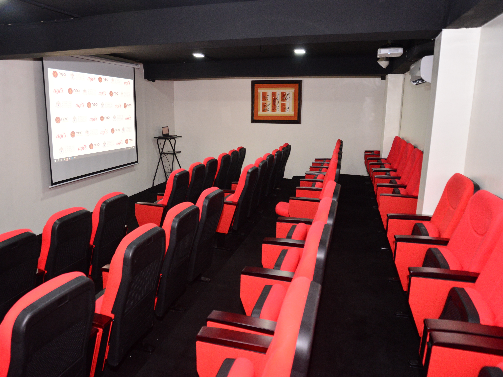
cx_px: 222
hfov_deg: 67.1
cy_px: 189
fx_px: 378
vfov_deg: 53.1
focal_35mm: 26
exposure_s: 1/60
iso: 2000
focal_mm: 24
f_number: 5
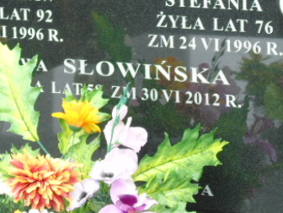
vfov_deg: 7.2
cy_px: 36
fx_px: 1684
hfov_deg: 9.6
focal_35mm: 206
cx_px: 115
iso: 80
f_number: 4.4
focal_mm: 19
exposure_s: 1/60
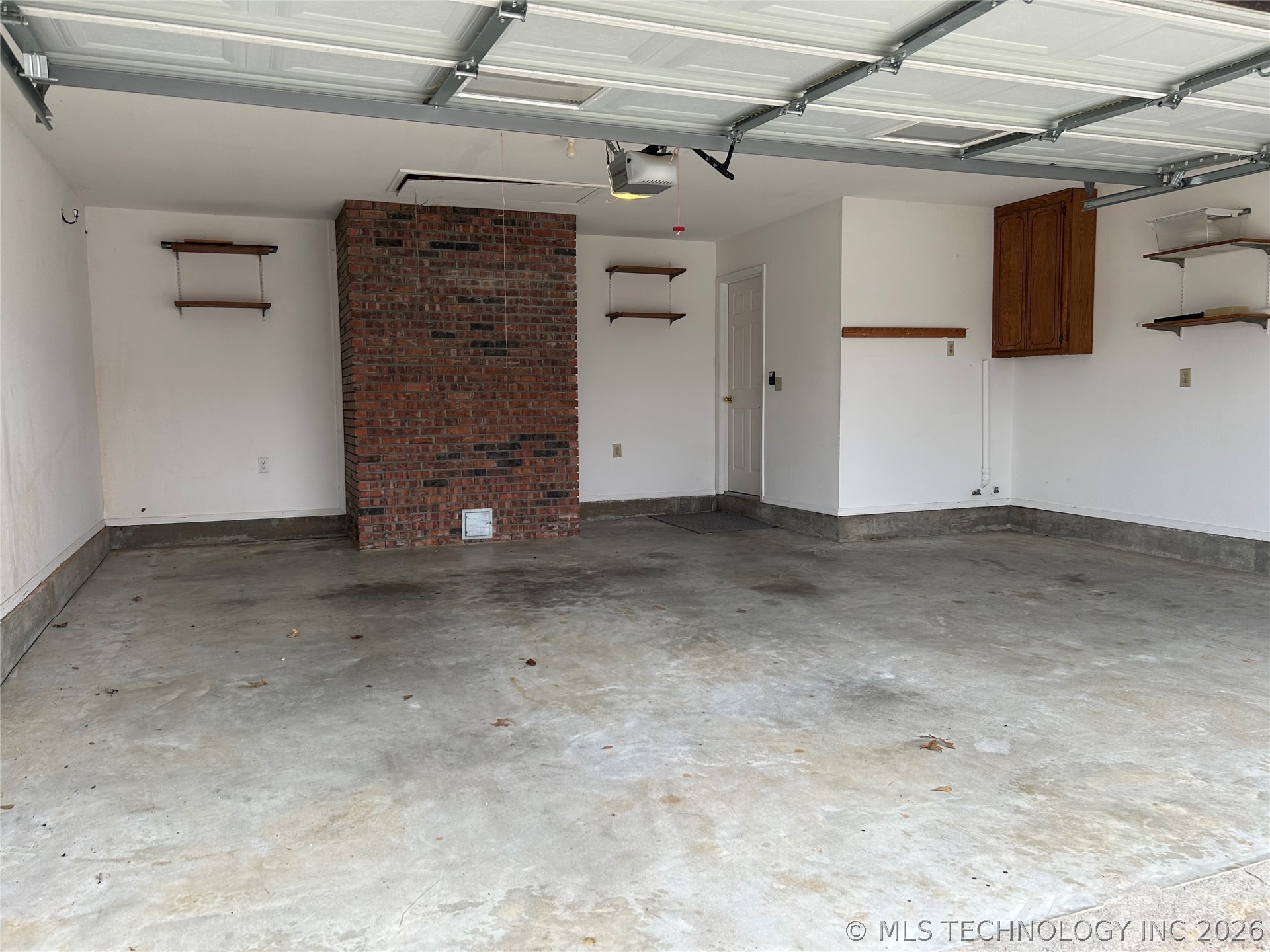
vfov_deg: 53.1
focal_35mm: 26
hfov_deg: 67.3
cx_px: 635
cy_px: 476
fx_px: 954
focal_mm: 5.7
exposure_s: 1/461
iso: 50
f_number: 1.5
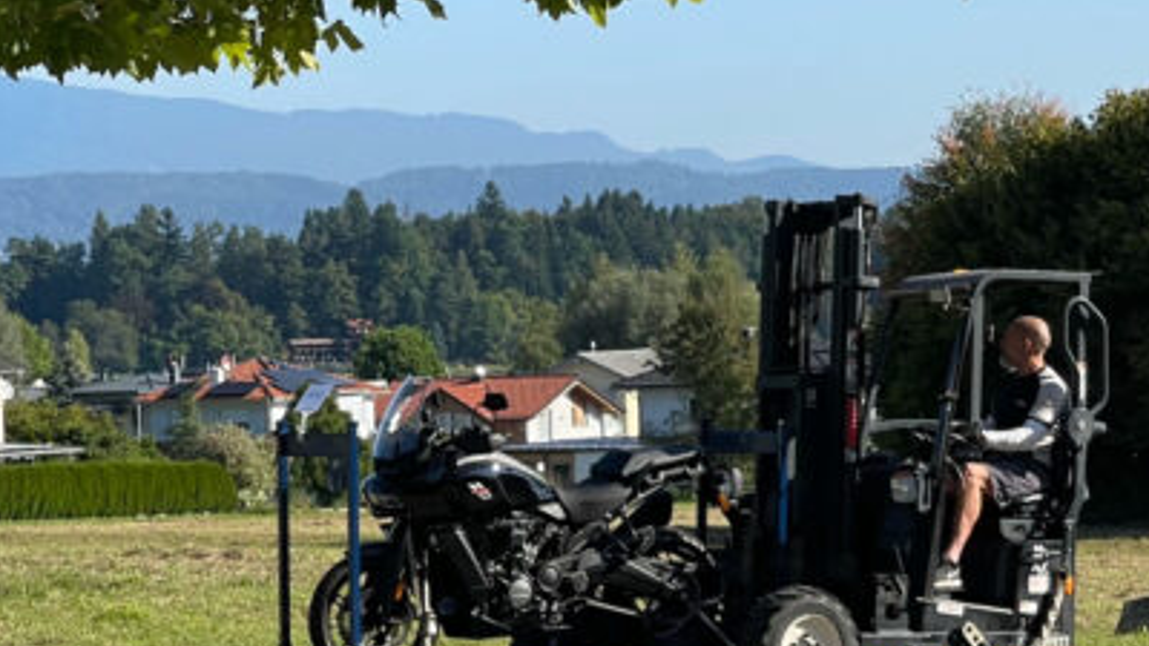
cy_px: 457
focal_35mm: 93
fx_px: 2833
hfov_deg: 22.9
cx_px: 570
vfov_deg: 13.0
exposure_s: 1/713
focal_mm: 7.5
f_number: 2.2
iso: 20
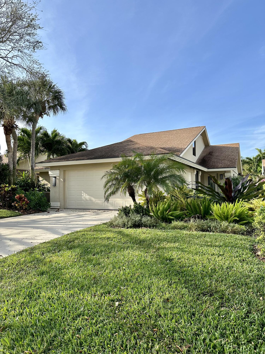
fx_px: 245
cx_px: 132
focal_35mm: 24
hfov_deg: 56.8
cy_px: 177
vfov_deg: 71.6
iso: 80
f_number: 1.78
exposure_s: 1/3861
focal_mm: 6.86
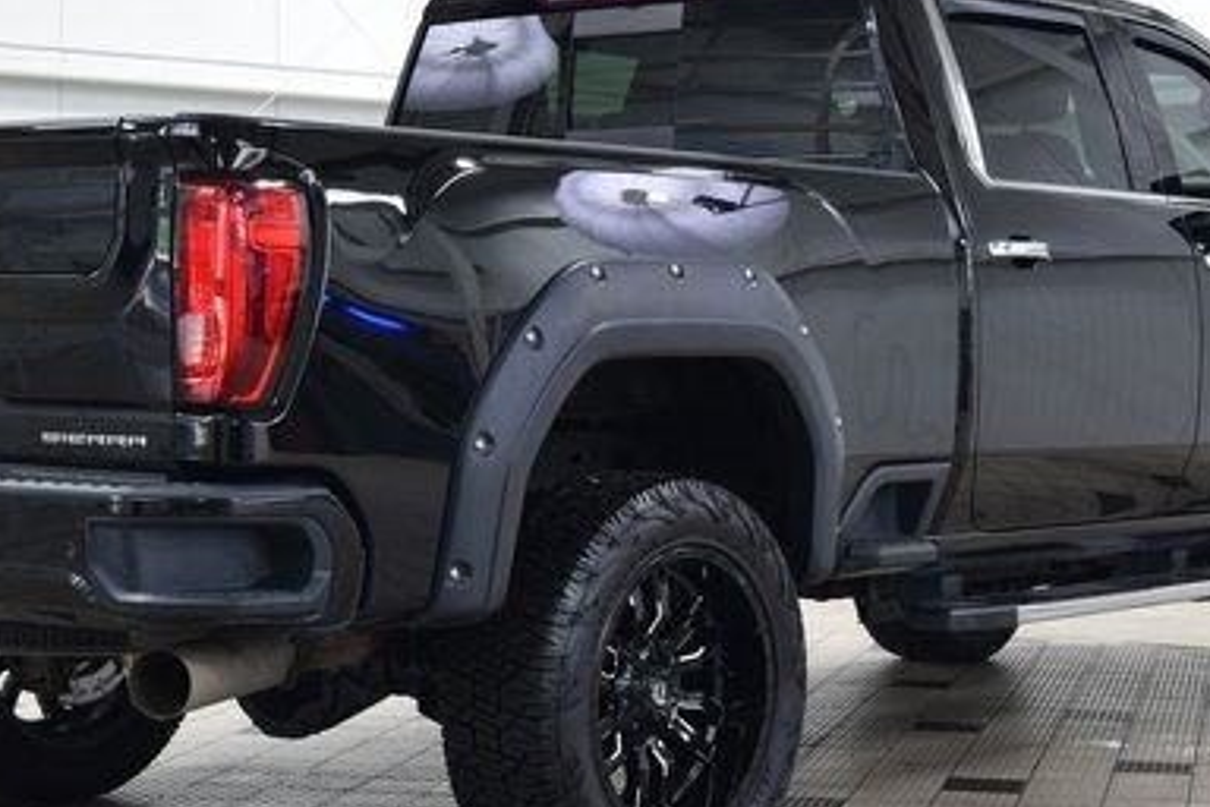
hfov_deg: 23.9
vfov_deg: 16.1
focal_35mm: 85
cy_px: 383
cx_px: 577
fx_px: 2857
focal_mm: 34
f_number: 6.3
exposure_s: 1/15
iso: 800
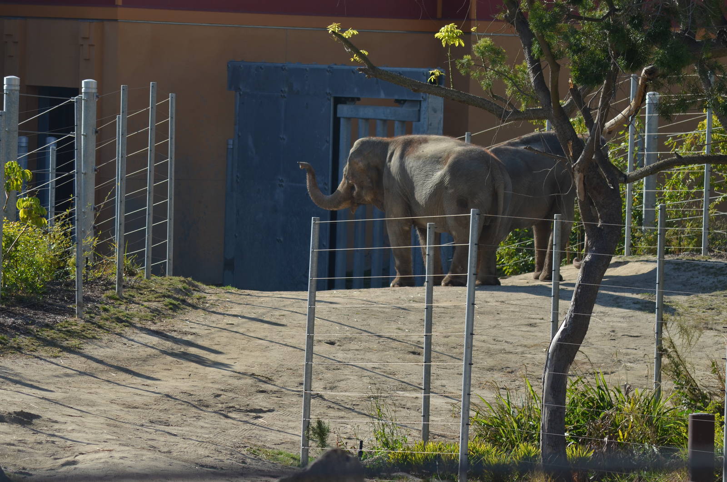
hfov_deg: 10.2
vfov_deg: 6.8
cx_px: 364
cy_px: 241
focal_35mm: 202
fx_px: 4081
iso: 200
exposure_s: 1/640
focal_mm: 135
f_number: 6.3
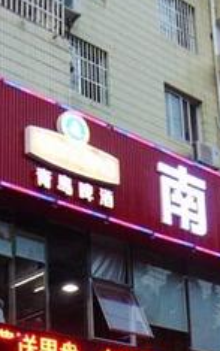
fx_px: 777
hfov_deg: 16.1
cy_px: 317
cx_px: 128
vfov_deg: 24.8
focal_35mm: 81
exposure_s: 1/30
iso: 80
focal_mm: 4.5
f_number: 3
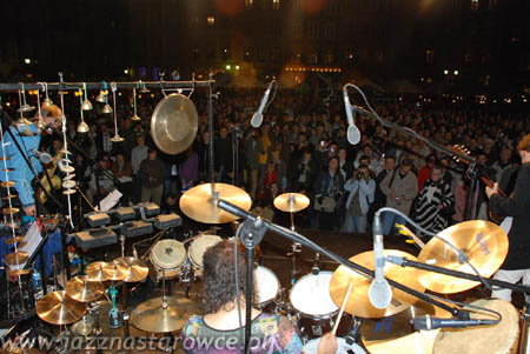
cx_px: 265
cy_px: 177
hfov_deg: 61.9
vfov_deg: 43.7
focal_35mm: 30
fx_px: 442
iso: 1250
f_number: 5.6
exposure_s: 1/60
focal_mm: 20
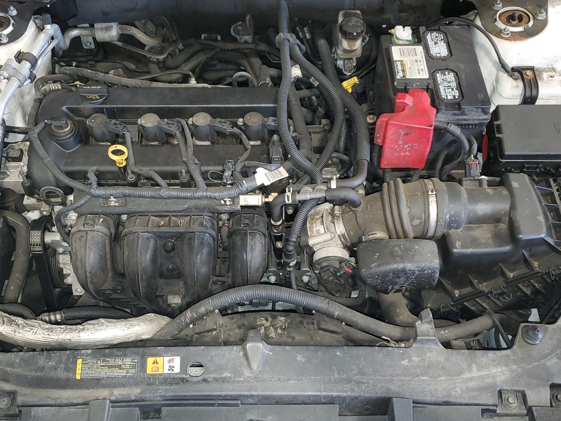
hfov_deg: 49.0
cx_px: 267
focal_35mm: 38
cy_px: 240
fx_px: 616
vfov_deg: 37.6
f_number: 1.5
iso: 141
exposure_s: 1/20
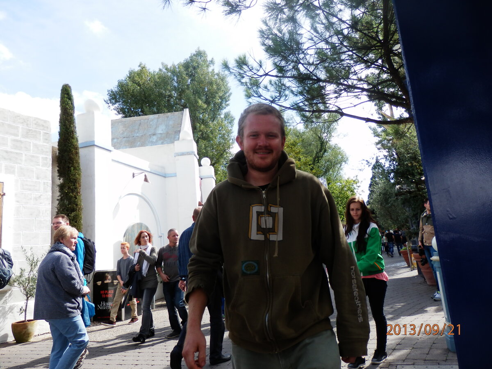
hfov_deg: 69.4
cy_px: 184
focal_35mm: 25
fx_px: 355
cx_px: 246
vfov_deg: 54.9
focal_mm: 4.5
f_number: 3
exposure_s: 1/500
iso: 80
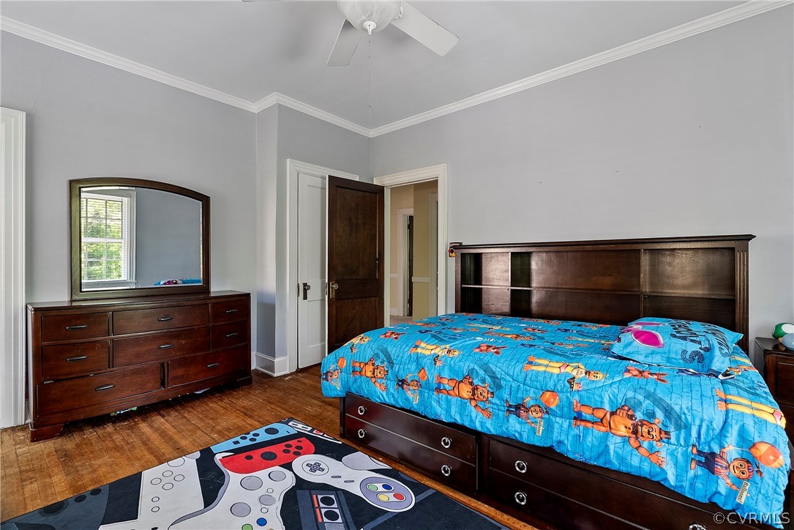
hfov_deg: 96.7
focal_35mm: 16
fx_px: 353
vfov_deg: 73.8
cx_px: 397
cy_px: 265
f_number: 8
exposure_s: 1.3
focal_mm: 16
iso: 800
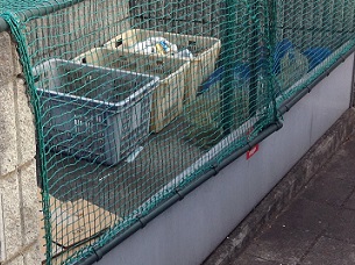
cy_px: 96
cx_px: 43
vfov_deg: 19.3
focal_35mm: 76
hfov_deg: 25.0
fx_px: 778
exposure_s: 1/296
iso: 50
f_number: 2.4
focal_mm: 4.28
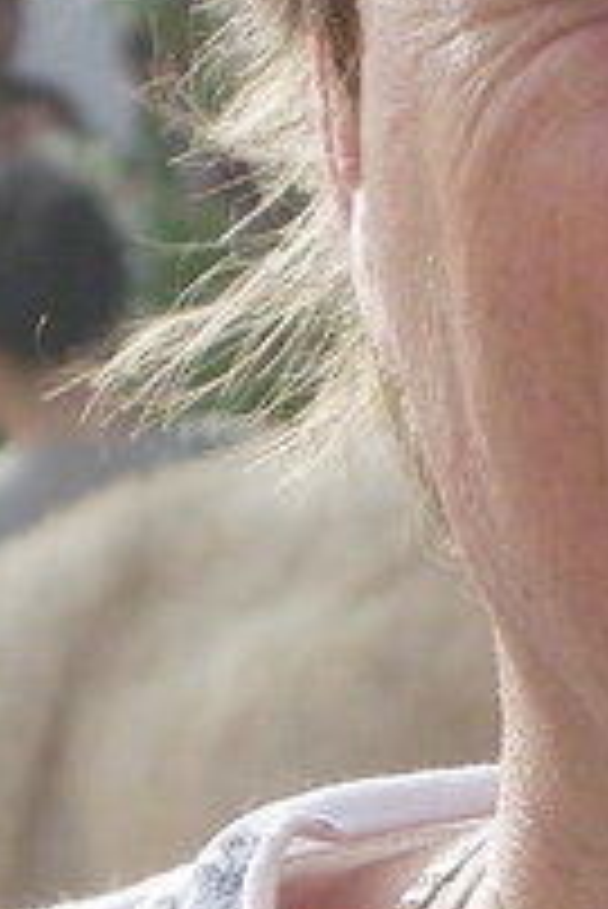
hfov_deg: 1.5
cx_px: 1464
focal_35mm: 914
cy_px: 158
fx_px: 23113
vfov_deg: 2.3
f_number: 5
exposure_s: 1/400
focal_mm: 26.1
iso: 100
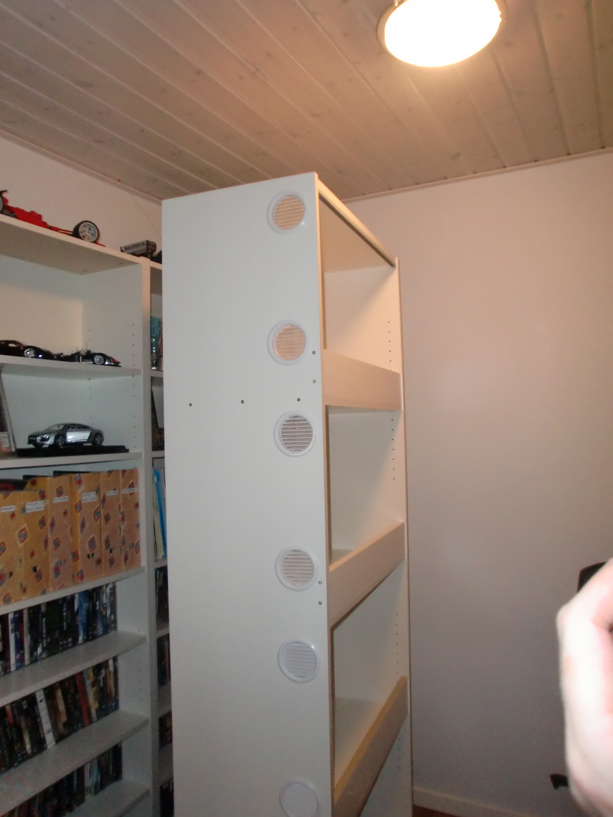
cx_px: 306
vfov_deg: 67.3
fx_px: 614
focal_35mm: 26
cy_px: 408
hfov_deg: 53.1
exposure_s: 1/60
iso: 400
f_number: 2.6
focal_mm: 4.65
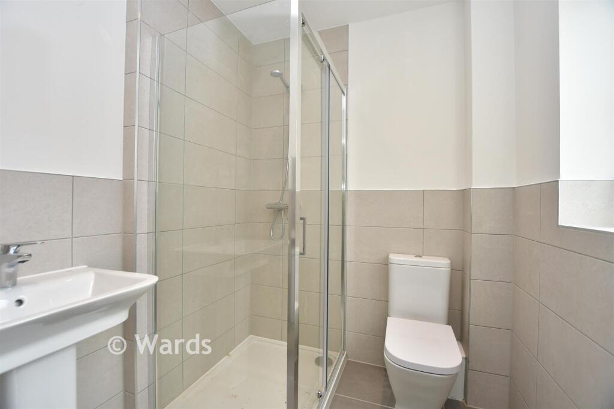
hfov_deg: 100.4
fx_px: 256
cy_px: 204
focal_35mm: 15
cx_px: 307
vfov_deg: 77.3
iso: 160
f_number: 5
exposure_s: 1/100
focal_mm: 10
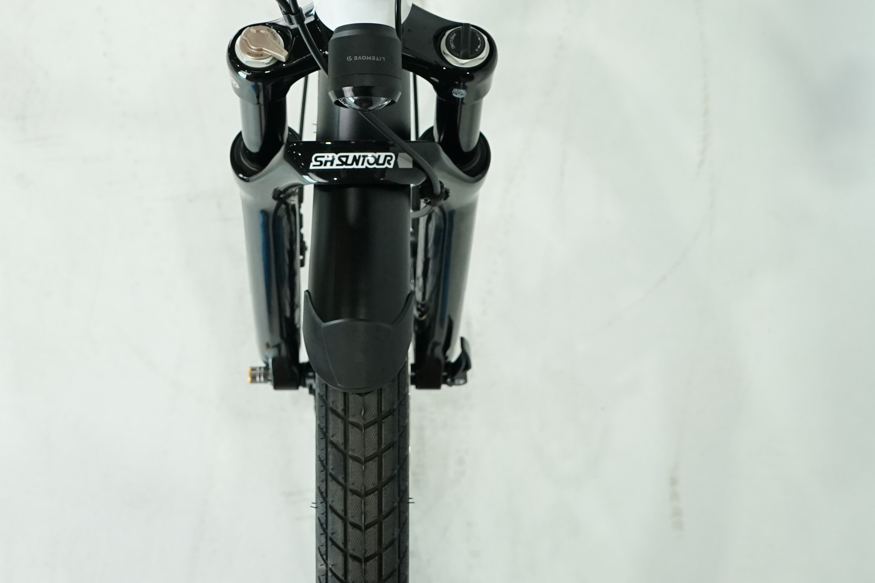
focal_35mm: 66
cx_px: 361
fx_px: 1604
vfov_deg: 19.9
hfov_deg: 30.5
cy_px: -28
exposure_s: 1/200
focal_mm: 31
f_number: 5.6
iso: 1600
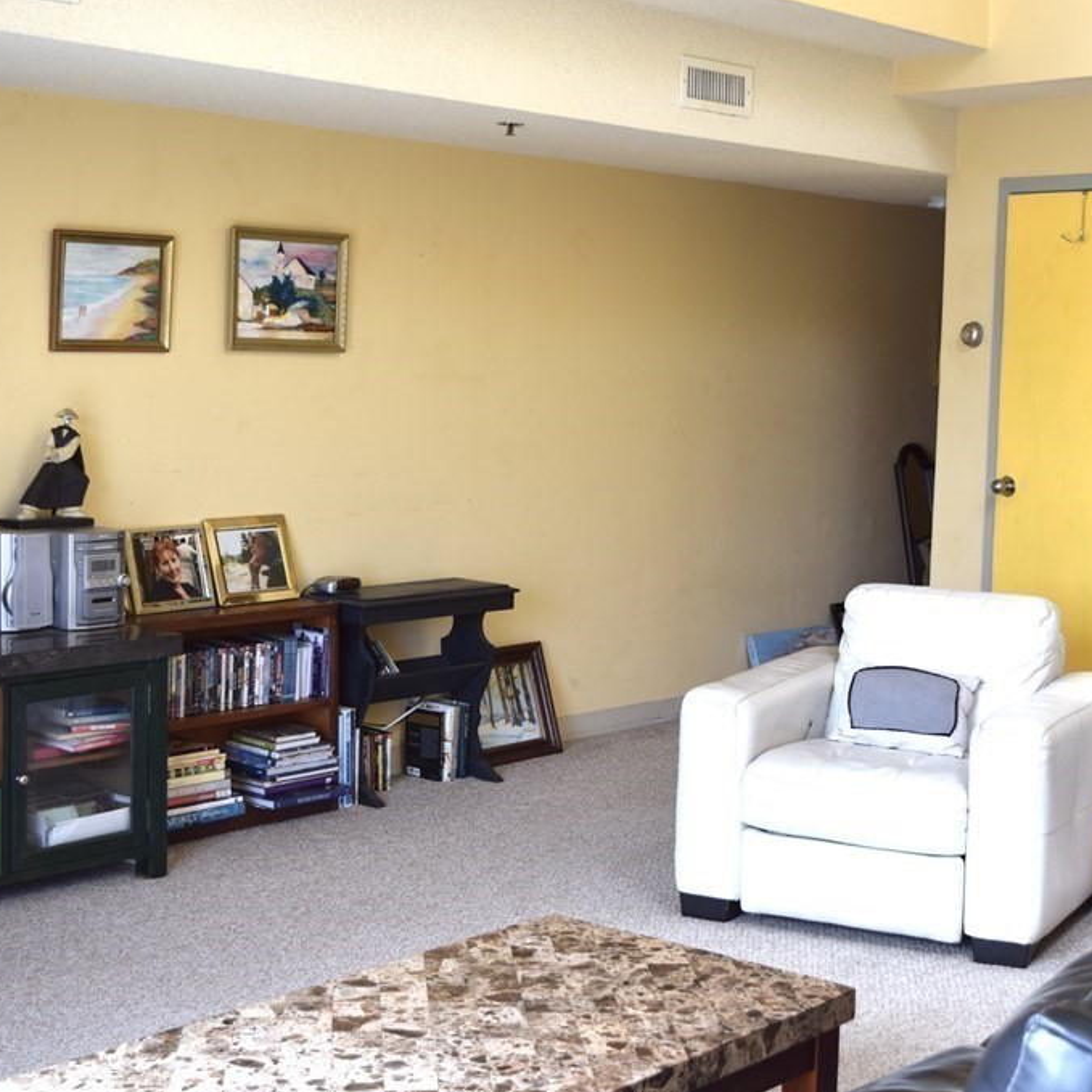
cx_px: 645
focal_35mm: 60
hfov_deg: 28.7
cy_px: 546
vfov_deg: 28.8
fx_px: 2129
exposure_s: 1/100
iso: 400
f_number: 5
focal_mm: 31
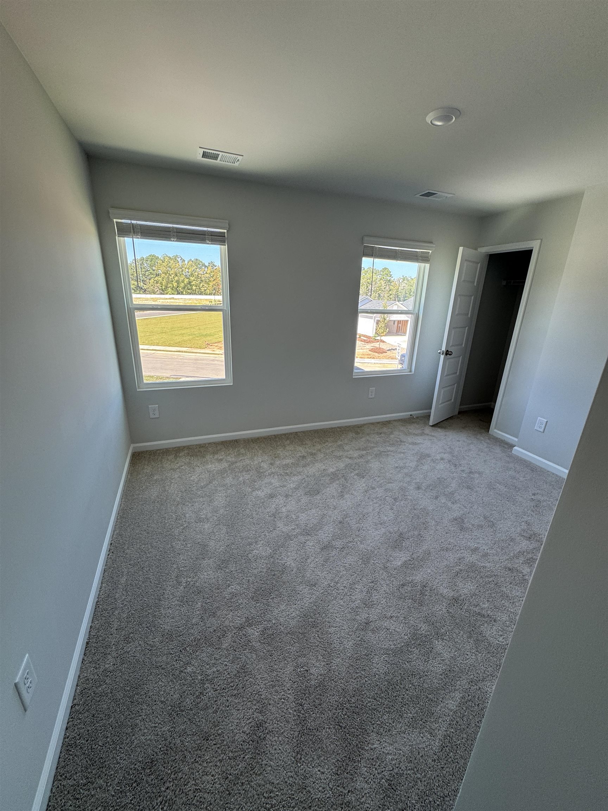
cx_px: 304
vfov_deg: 102.1
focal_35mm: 14
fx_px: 328
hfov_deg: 85.7
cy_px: 406
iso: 80
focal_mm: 2.22
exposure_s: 1/99
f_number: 2.2
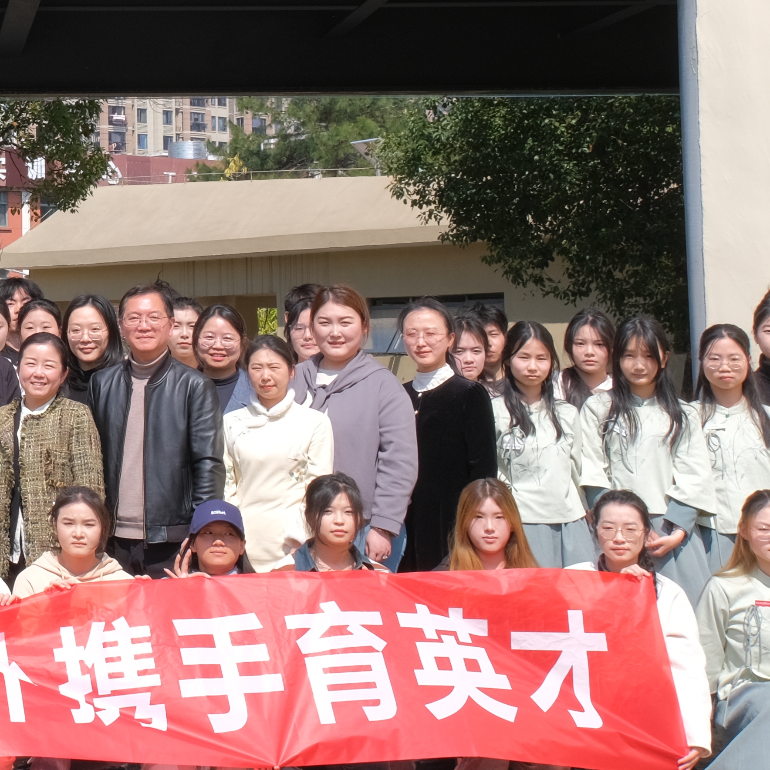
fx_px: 2265
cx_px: -278
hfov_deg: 17.8
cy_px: 190
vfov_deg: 19.2
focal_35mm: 90
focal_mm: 20
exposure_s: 1/160
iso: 160
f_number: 10
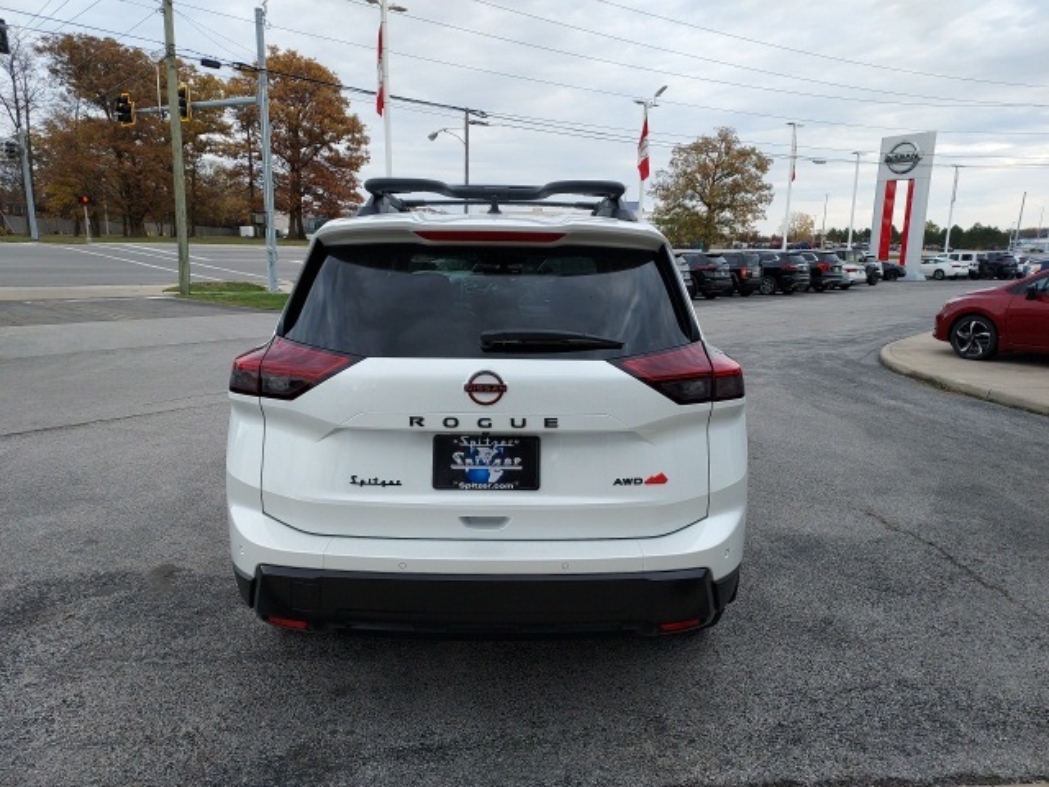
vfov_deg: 56.8
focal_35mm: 24
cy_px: 394
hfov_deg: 71.6
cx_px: 524
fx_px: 727
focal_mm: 4.6
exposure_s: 1/147
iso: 40
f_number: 1.8
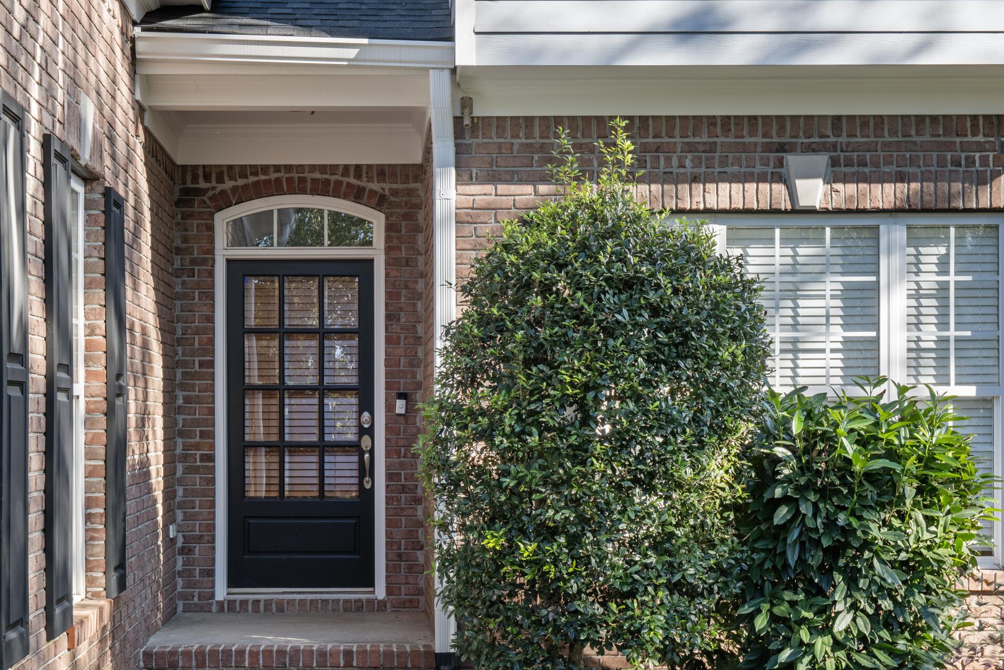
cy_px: 431
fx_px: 1534
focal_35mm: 55
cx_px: 381
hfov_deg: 36.1
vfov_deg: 24.5
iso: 100
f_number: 11
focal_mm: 35
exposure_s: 1/15
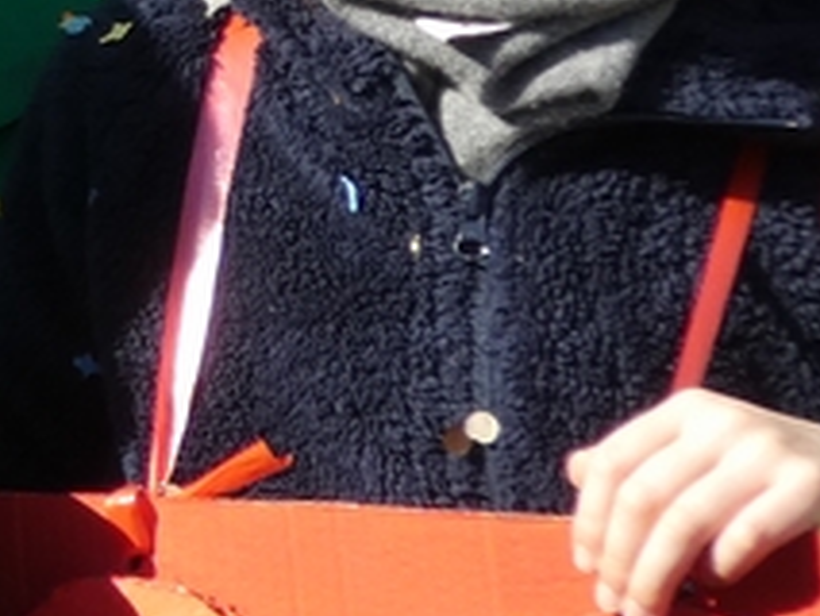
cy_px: 119
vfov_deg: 7.3
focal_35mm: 203
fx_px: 4811
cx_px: -866
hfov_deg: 9.1
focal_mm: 6.5
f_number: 3.5
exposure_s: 1/400
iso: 80
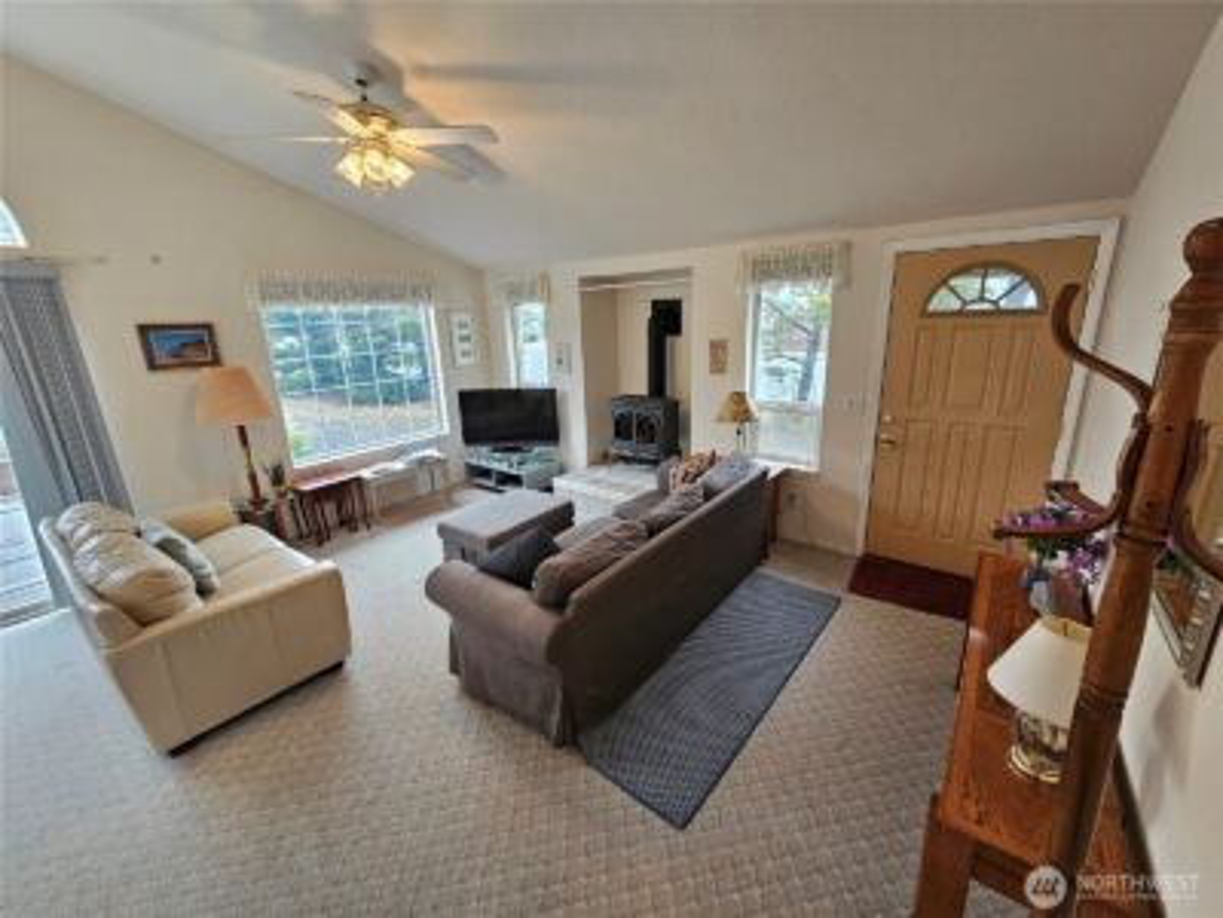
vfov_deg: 89.9
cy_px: 459
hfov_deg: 106.2
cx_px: 612
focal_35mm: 13
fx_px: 459
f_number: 2.2
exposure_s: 1/60
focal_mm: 2.2
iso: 125
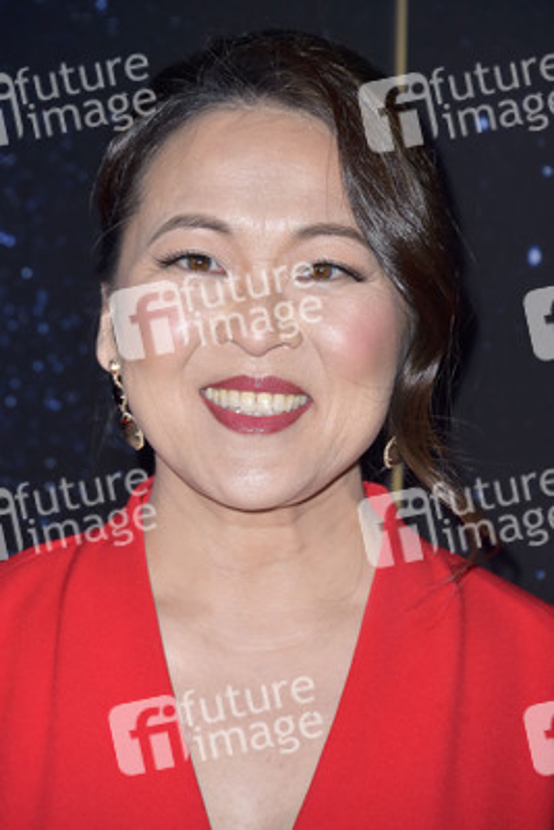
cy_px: 415
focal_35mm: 230
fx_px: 5304
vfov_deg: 8.9
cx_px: 277
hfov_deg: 6.0
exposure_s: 1/250
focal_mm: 230
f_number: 7.1
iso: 320
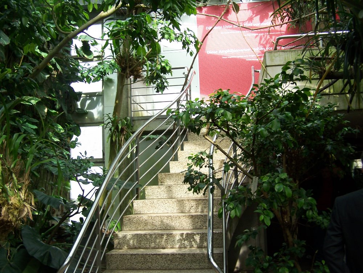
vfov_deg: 37.7
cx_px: 182
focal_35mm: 38
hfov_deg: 49.0
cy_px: 136
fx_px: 398
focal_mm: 6.3
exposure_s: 1/60
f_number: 2.8
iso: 80
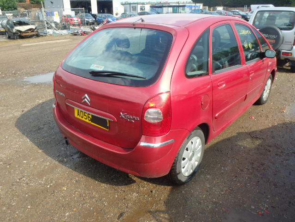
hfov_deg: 63.4
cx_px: 148
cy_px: 111
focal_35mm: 28
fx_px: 239
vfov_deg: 49.7
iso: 125
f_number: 3.9
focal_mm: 5
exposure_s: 1/250
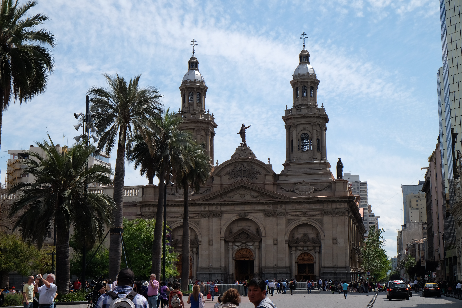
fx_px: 719
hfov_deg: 35.6
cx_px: 231
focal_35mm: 56
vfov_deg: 24.2
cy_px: 154
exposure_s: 1/350
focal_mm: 37.4
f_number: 9
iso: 200
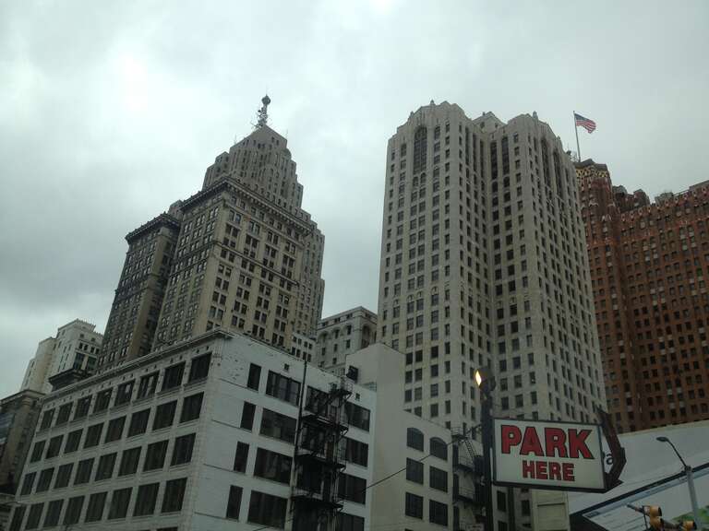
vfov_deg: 40.7
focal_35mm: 35
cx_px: 354
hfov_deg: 52.6
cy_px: 266
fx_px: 717
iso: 50
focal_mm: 4.28
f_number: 2.4
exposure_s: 1/1004
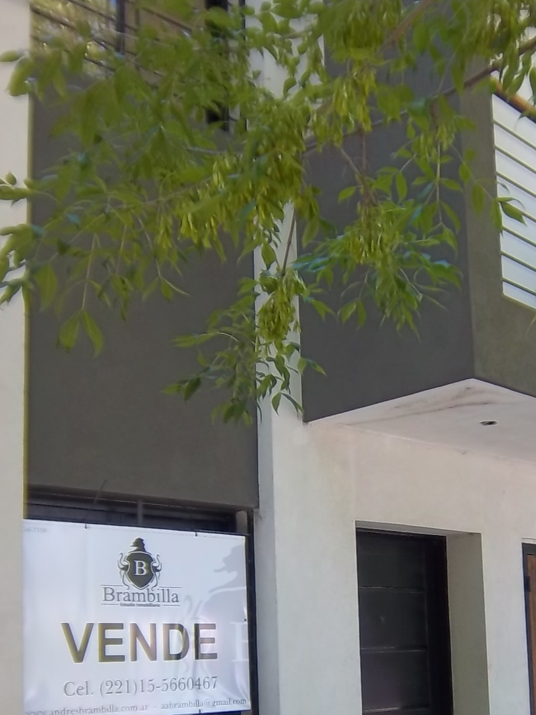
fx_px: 970
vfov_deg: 38.9
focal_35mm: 47
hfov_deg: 30.7
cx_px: 340
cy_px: 574
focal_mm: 5.05
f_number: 3.5
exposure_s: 1/160
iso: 64
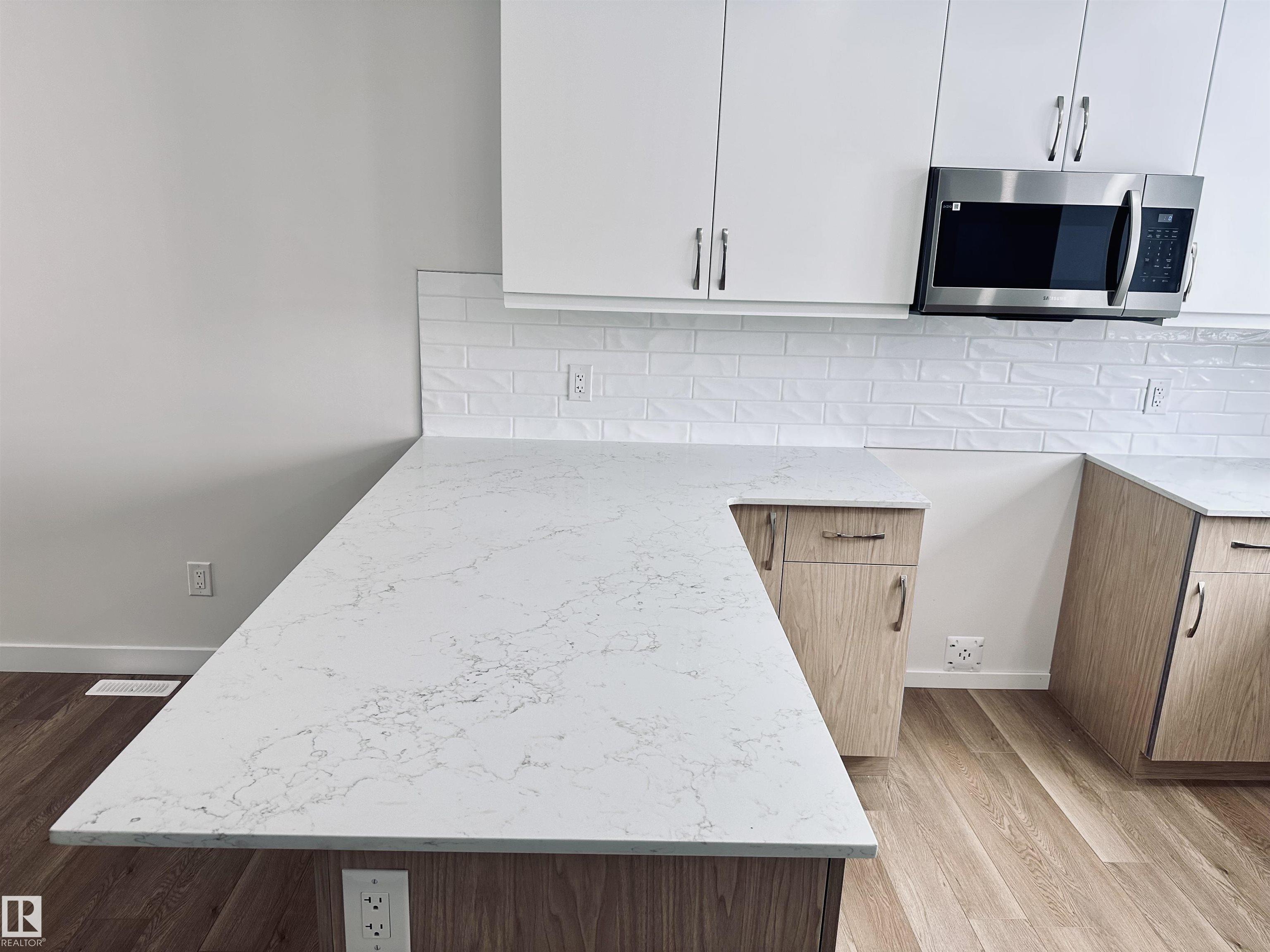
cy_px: 476
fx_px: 881
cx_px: 635
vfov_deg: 56.8
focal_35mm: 24
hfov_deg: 71.6
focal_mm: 6.86
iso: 100
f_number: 1.78
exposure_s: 1/120
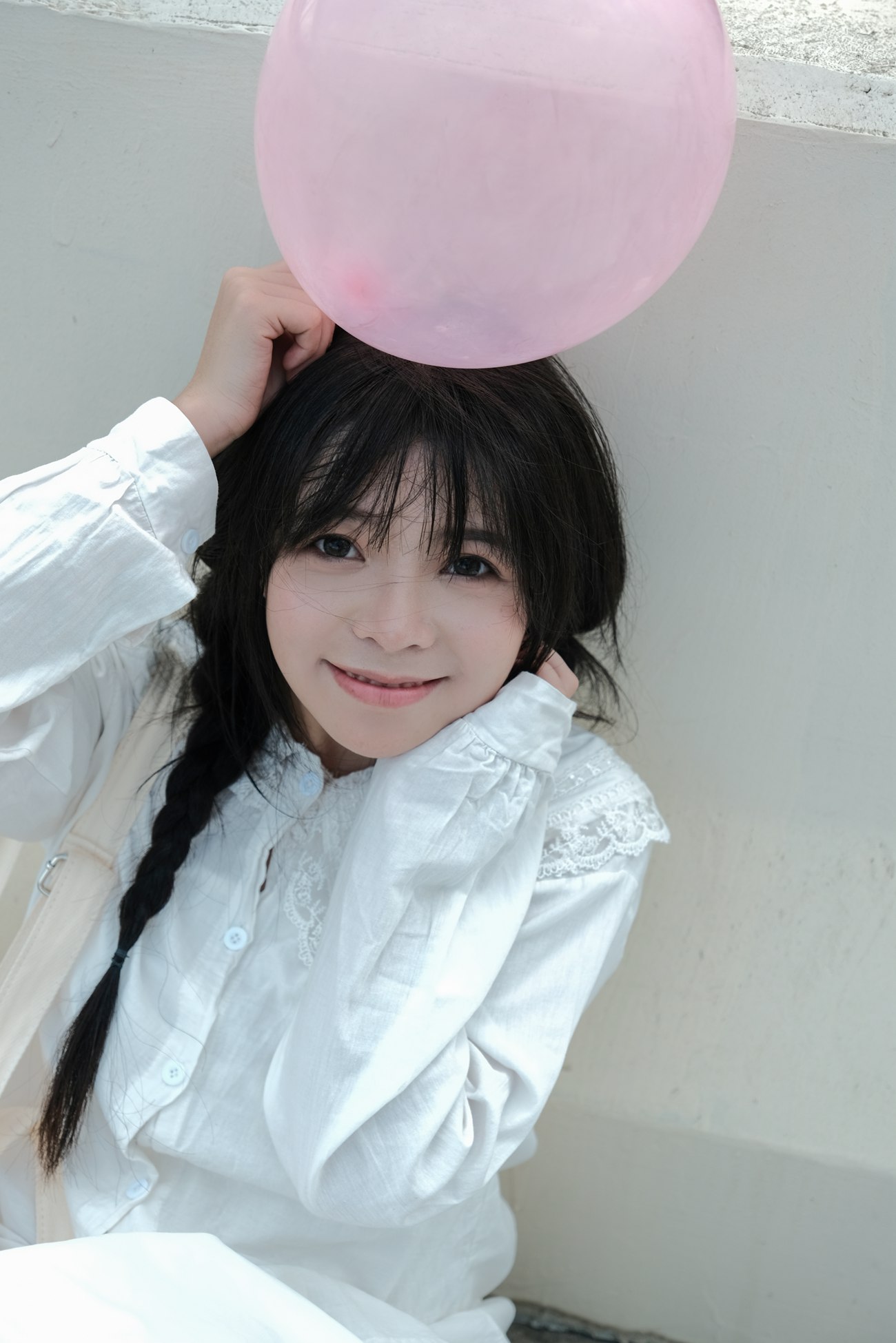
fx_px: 2165
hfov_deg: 23.4
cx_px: 448
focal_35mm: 58
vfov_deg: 34.5
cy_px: 672
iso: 100
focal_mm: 38.8
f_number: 3.2
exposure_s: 1/340
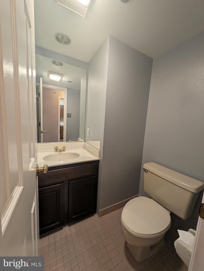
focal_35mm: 12
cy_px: 136
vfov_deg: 110.5
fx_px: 94
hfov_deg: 94.6
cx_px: 102
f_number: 1.95
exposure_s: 1/30
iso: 94
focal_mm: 2.23
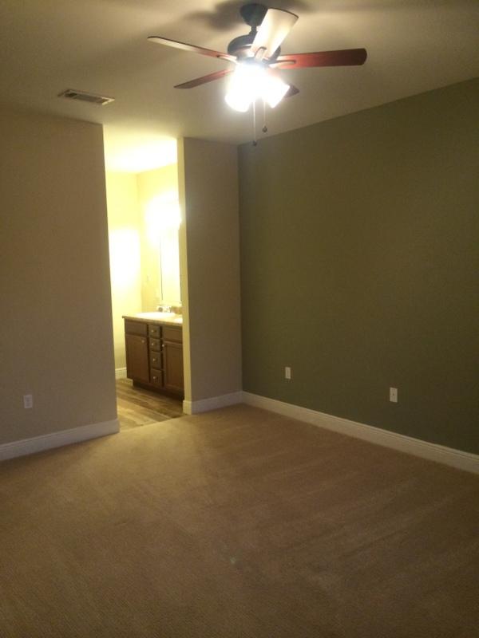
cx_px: 240
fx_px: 554
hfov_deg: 46.8
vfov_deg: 60.0
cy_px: 319
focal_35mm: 30
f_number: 2.2
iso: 160
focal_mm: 4.12
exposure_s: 1/30
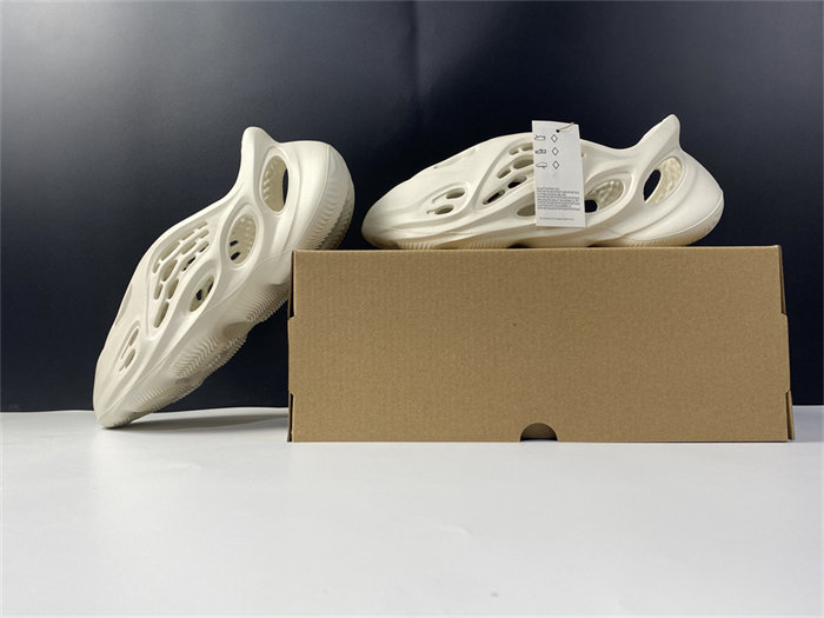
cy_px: 309
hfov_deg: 67.3
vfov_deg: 53.1
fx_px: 619
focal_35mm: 26
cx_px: 412
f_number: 1.8
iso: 40
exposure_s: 1/100
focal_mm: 4.25
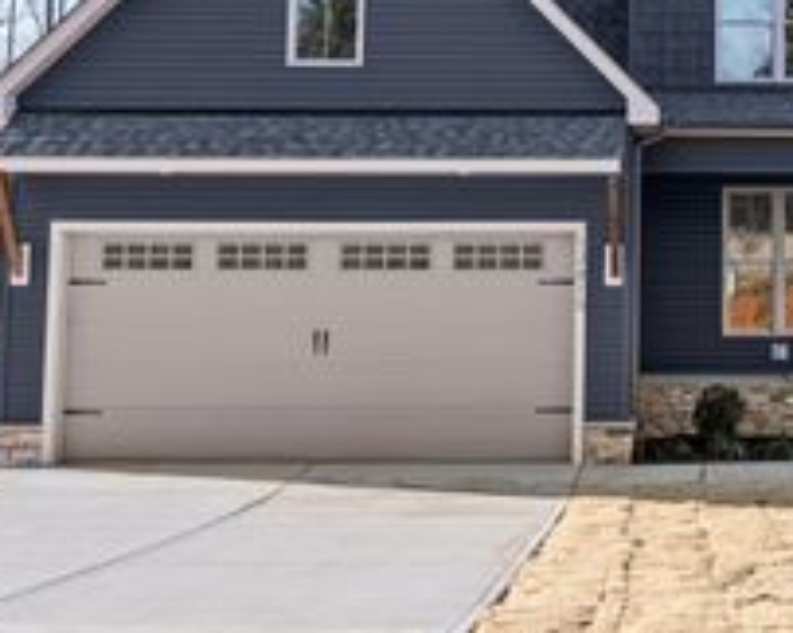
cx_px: 762
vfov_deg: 20.3
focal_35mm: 74
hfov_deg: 24.7
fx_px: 1735
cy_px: 61
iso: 250
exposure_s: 1/160
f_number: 8
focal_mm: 32
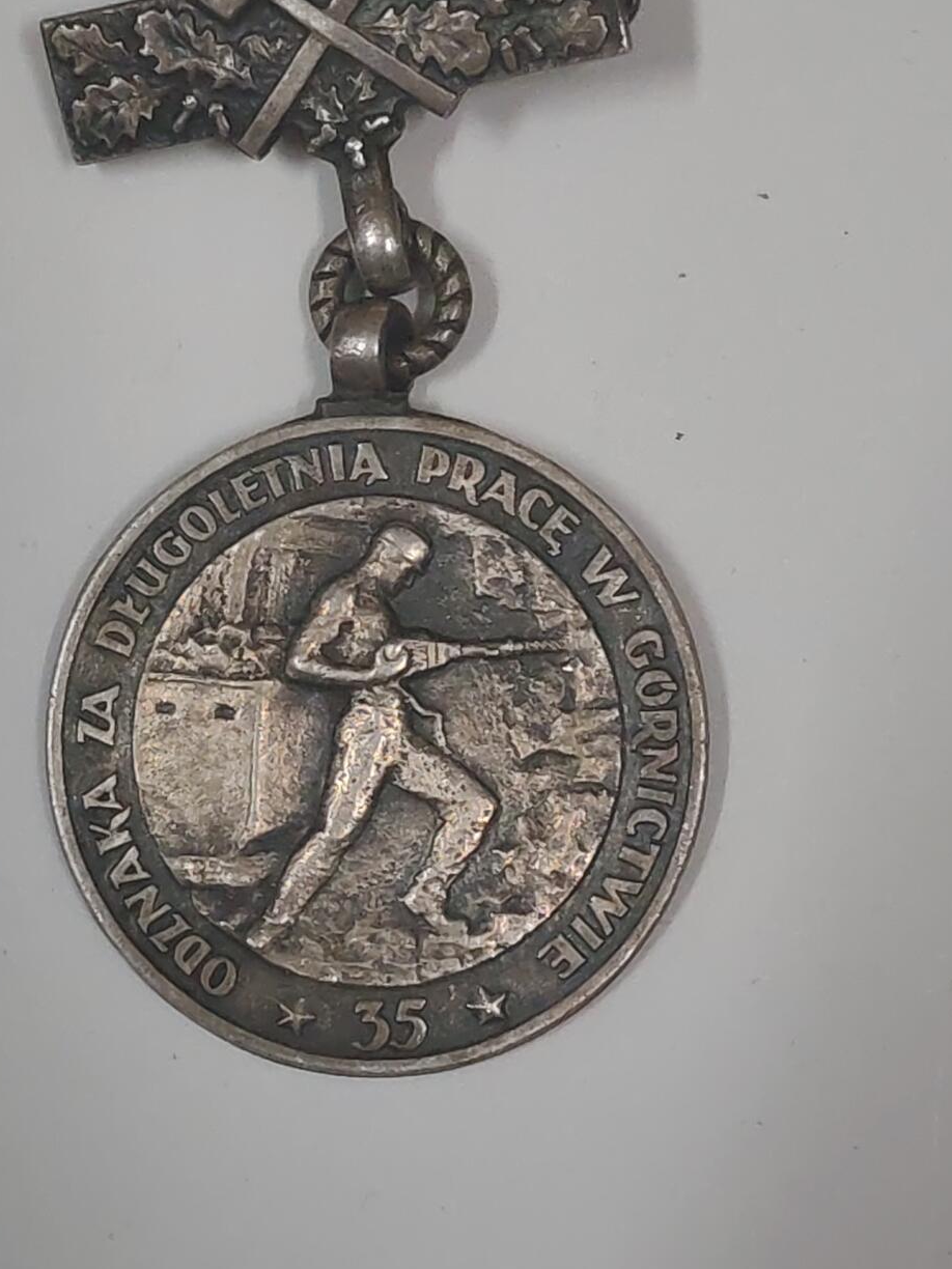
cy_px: 548
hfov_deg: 14.8
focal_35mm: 100
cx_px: 370
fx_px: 3667
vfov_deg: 19.6
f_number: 1.95
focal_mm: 5.52
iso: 640
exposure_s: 1/50
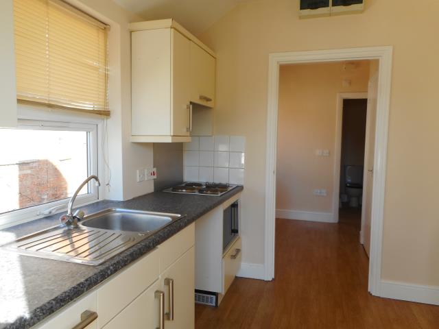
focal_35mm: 25
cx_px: 220
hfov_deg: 69.4
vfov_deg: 54.9
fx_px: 317
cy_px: 164
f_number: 3.7
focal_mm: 4.5
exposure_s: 1/60
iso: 80
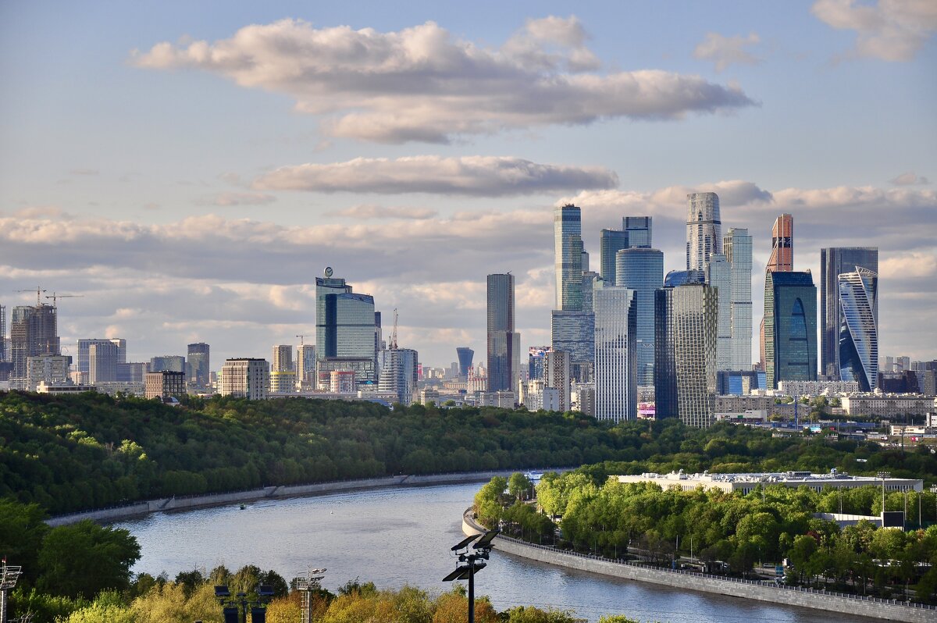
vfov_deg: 13.0
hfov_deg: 19.5
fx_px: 2731
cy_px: 312
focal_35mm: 105
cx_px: 468
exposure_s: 1/800
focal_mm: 70
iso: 200
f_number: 5.3
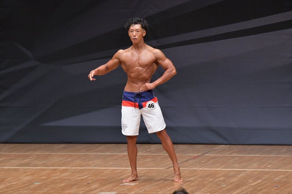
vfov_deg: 4.8
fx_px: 2311
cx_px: 146
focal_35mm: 285
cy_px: 97
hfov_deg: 7.2
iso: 6400
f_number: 5.6
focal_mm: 190
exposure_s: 1/400
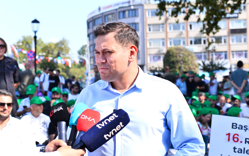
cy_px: 82
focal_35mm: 53
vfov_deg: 24.4
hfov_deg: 38.2
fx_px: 360
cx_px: 121
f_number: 5
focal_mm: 50
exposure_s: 1/200
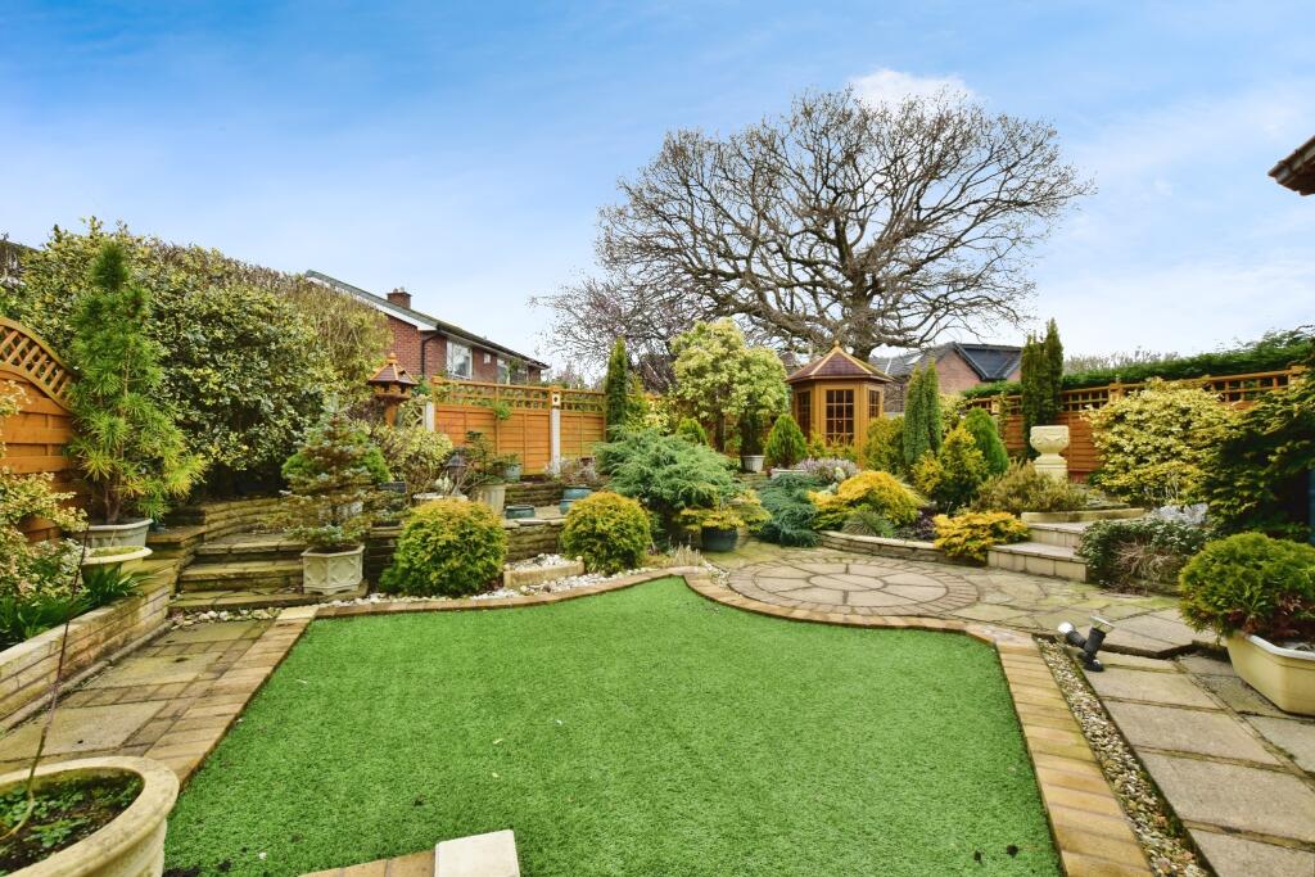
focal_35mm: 15
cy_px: 438
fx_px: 548
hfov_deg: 100.4
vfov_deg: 77.3
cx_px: 658
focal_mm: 10
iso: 640
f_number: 8
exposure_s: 1/320
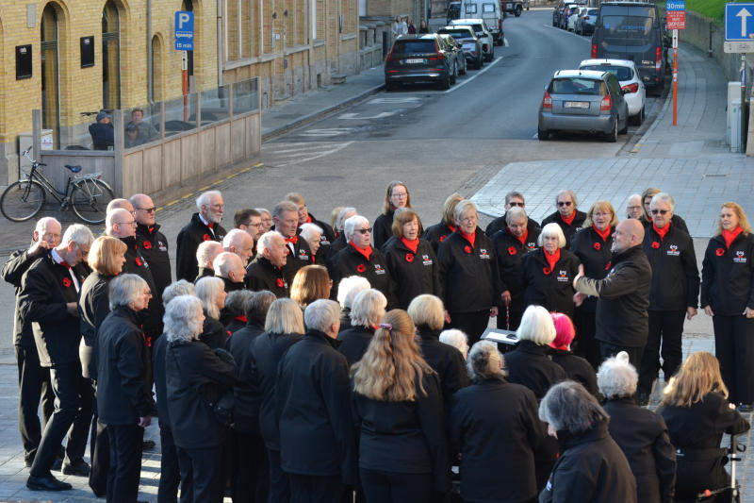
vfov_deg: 14.0
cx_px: 377
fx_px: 2042
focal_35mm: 98
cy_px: 252
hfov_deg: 20.9
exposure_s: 1/80
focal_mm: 65
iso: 400
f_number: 10
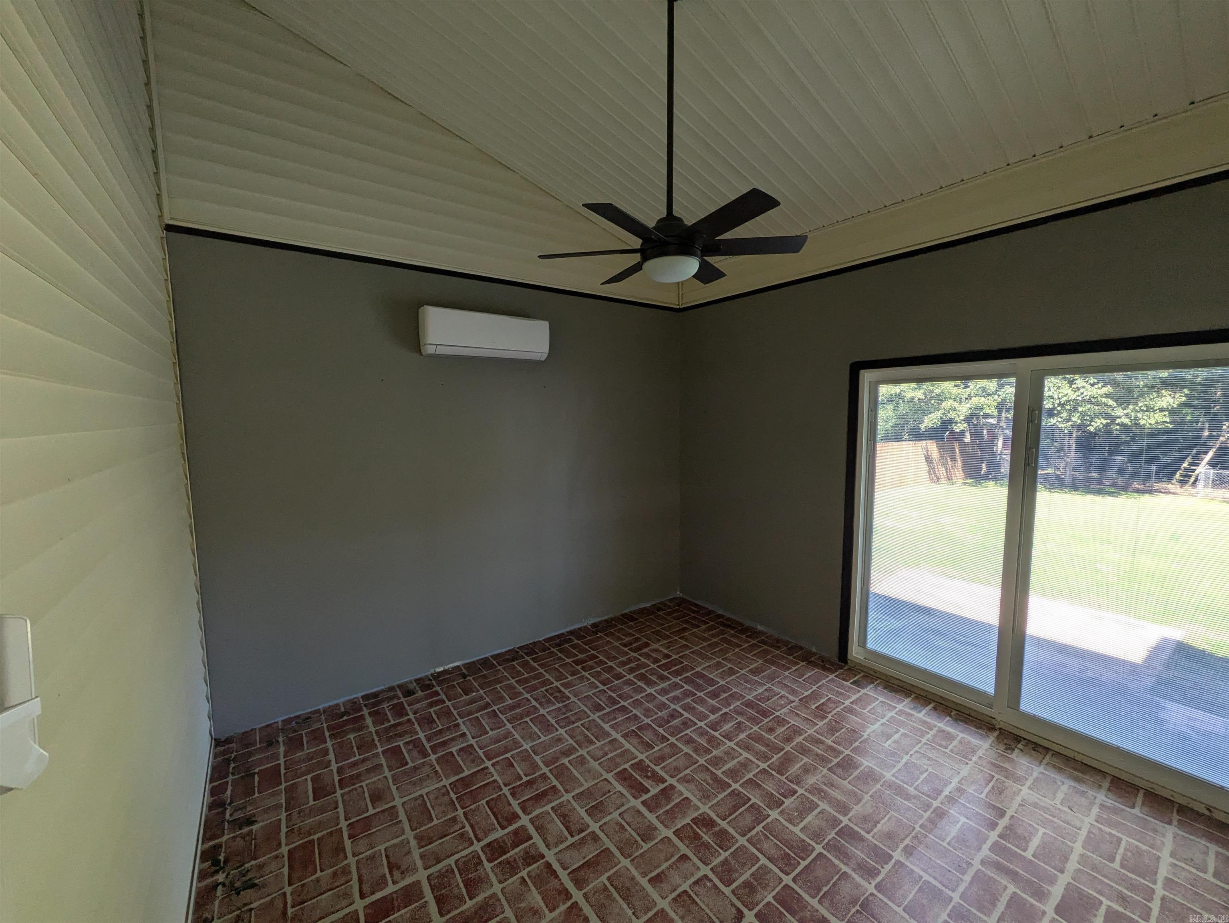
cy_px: 462
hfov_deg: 102.0
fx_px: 497
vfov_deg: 85.7
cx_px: 614
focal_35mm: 14
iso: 69
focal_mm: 1.83
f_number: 2.2
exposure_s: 1/120
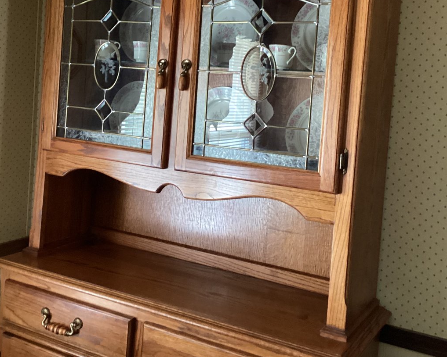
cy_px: 110
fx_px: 595
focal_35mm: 45
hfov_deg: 41.1
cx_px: 203
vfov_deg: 33.1
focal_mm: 3.3
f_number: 2.4
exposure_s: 1/30
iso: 500
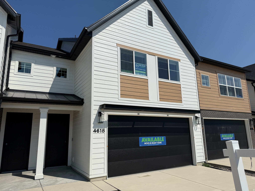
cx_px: 128
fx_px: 177
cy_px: 96
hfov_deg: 71.6
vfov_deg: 56.8
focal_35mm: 24
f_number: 1.78
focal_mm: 6.76
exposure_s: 1/14286
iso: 80
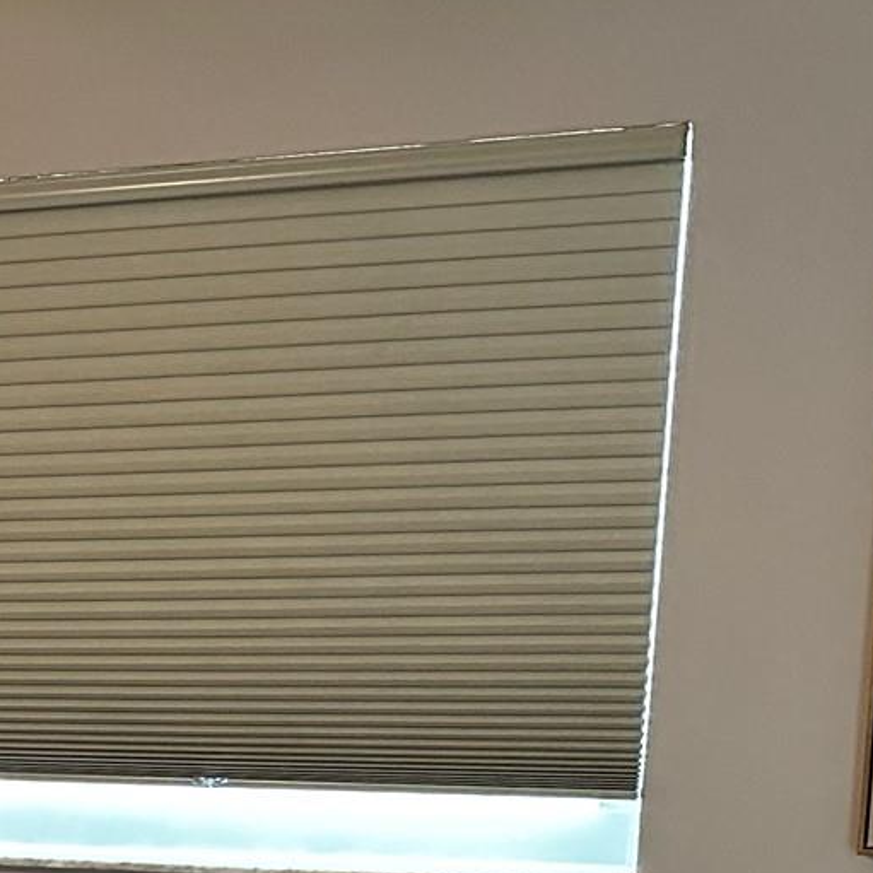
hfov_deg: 19.3
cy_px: 1184
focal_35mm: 85
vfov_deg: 18.7
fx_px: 2425
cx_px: -167
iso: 800
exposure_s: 1/60
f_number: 1.78
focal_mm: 6.86
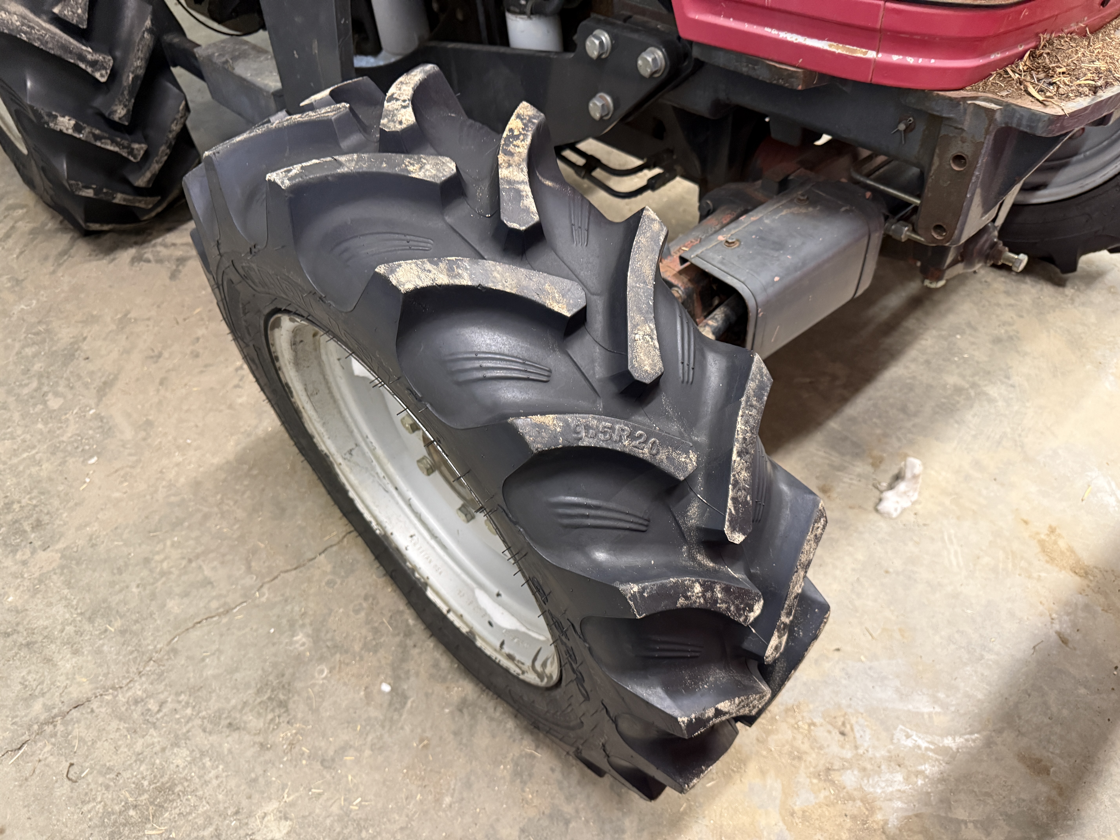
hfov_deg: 71.6
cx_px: 560
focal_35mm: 24
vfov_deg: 56.8
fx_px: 777
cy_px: 420
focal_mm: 6.76
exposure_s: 1/60
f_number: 1.78
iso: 500
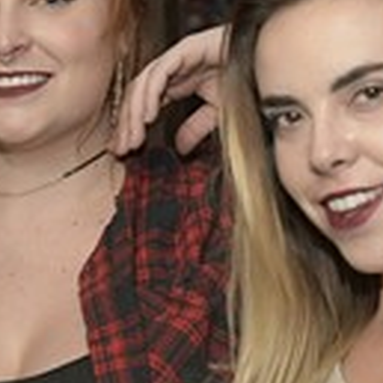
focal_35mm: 206
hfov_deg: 8.5
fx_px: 2579
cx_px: 56
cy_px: 200
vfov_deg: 8.5
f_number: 4
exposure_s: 1/80
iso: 2000
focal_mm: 38
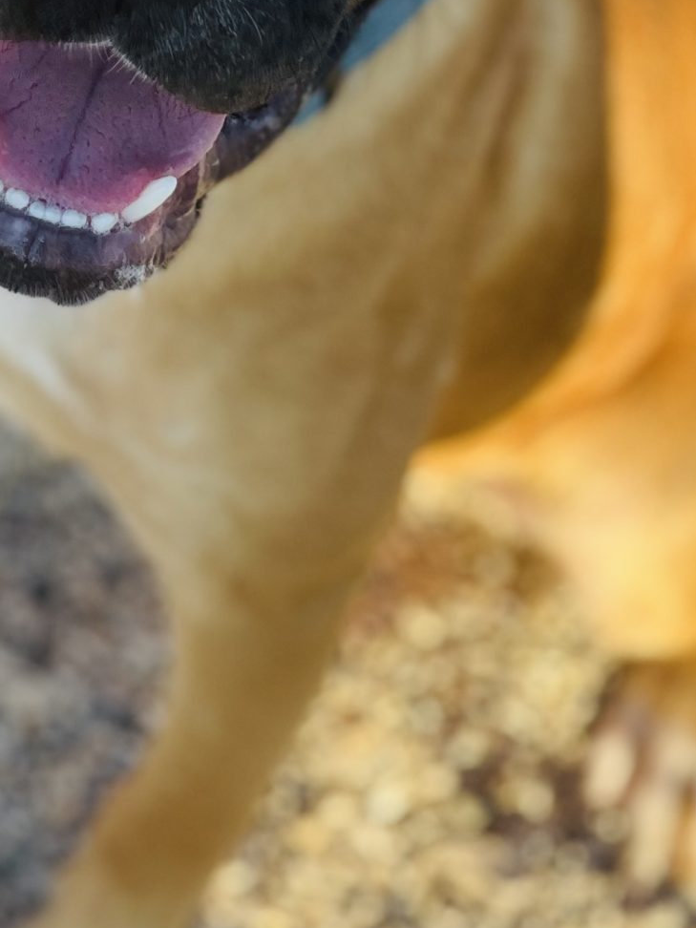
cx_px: 46
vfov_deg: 14.1
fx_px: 3673
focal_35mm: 137
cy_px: -67
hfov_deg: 10.8
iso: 25
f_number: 2
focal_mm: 6
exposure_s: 1/199
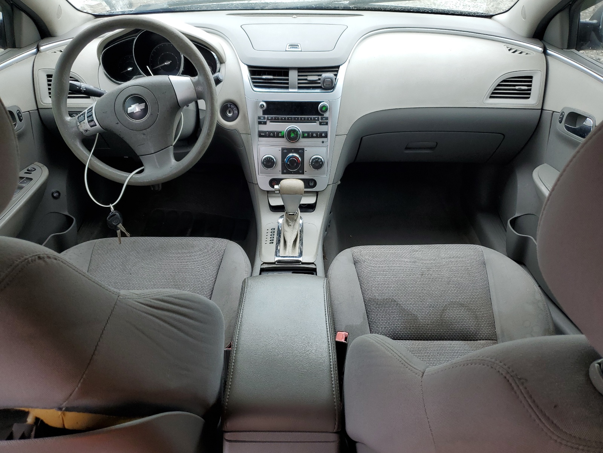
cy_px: 226
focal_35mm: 26
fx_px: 453
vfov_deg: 53.1
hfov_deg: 67.3
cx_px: 302
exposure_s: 1/167
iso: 50
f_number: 1.5
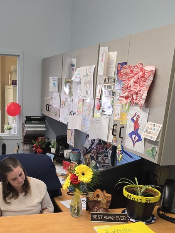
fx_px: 283
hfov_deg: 33.3
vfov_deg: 44.0
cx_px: 34
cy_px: 161
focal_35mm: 42
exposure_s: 1/120
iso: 250
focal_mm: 6.3
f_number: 1.7
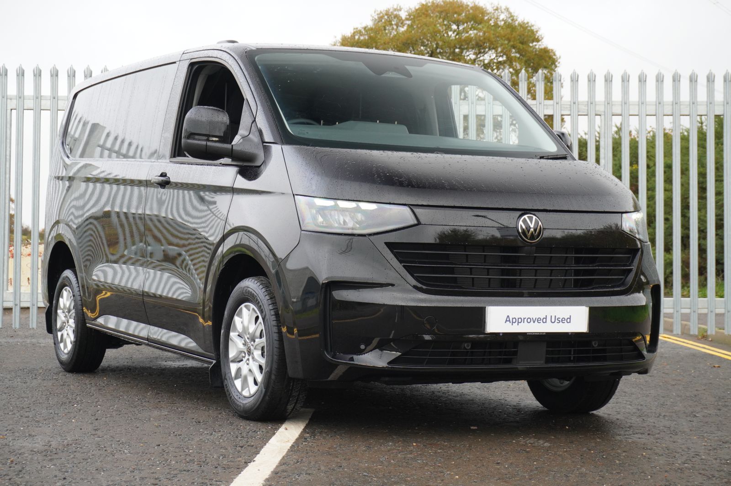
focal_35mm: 69
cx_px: 366
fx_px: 1400
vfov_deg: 19.7
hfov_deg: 29.3
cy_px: 243
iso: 640
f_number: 5.6
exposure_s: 1/200
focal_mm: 46
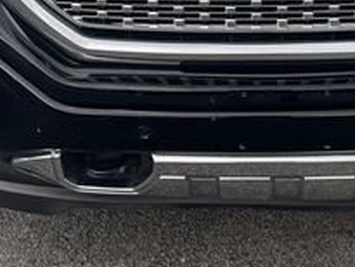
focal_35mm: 75
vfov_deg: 18.3
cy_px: -83
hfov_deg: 25.8
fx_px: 770
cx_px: 249
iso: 80
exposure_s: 1/645
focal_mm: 6.76
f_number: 1.78
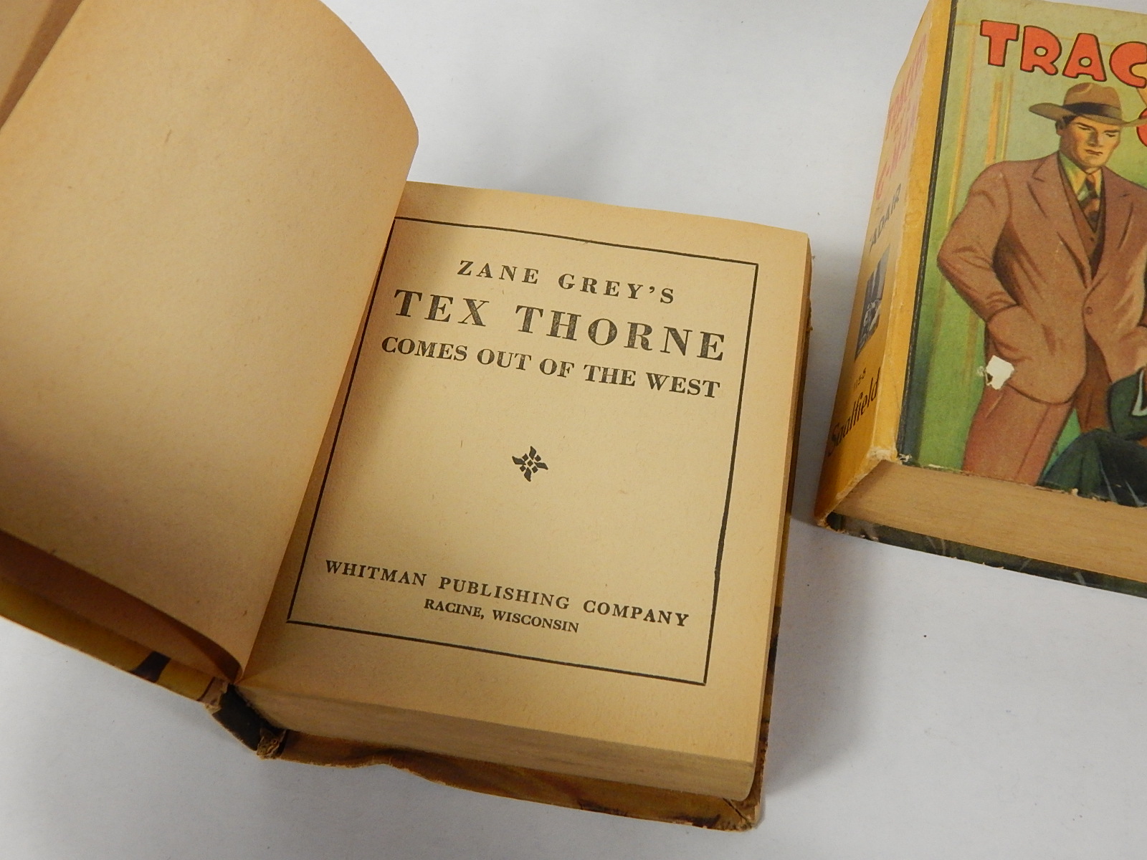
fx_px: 1425
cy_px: 430
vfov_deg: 33.6
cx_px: 574
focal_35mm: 43
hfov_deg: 43.9
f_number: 3.6
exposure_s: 1/125
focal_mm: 7.7
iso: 400
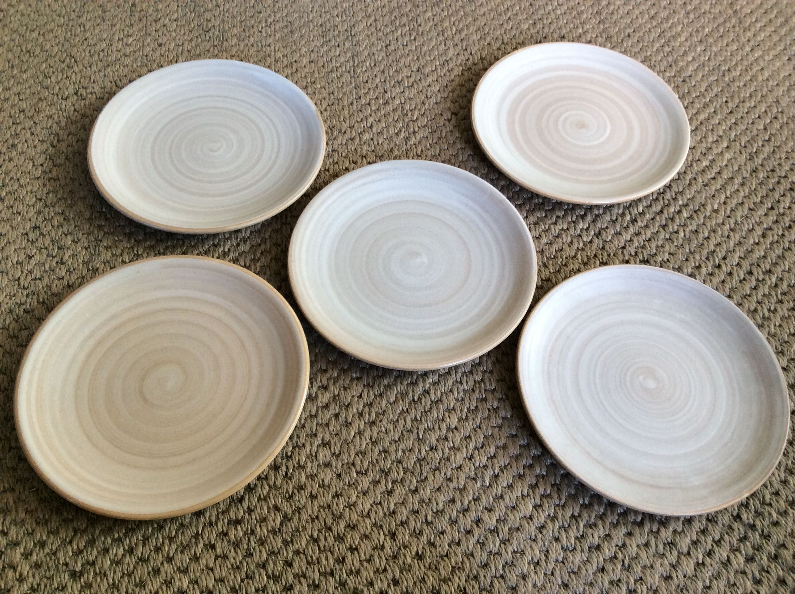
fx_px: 734
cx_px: 398
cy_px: 297
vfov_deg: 44.1
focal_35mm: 32
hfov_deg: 56.9
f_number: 2.4
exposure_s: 1/25
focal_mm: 3.3
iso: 80
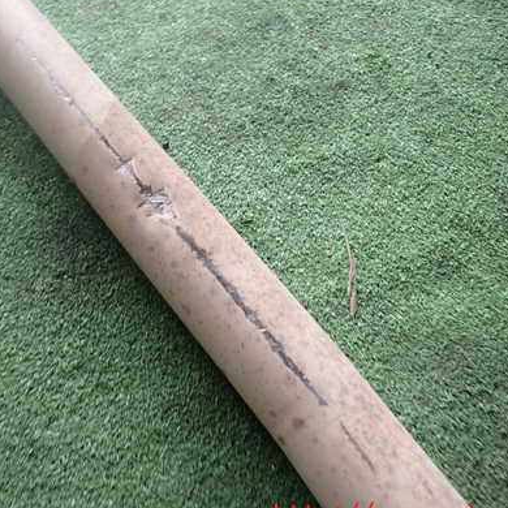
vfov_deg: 48.4
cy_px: 240
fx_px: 565
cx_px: 177
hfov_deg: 47.8
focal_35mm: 34
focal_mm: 4.5
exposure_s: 1/60
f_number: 2
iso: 160
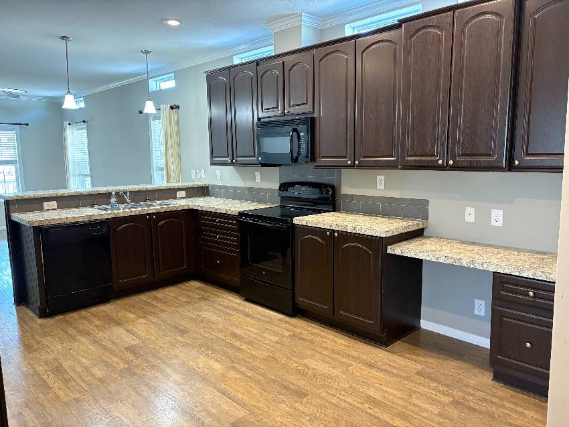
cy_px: 214
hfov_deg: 67.3
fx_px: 427
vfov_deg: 53.0
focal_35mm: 26
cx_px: 284
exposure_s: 1/40
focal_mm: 5.96
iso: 400
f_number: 1.6
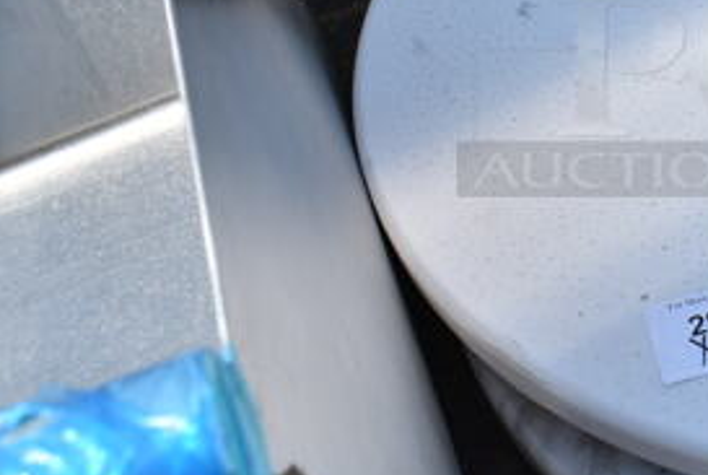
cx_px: 747
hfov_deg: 27.8
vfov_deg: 20.0
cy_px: 60
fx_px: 1320
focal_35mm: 67
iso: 100
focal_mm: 20
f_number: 8
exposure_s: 1/250
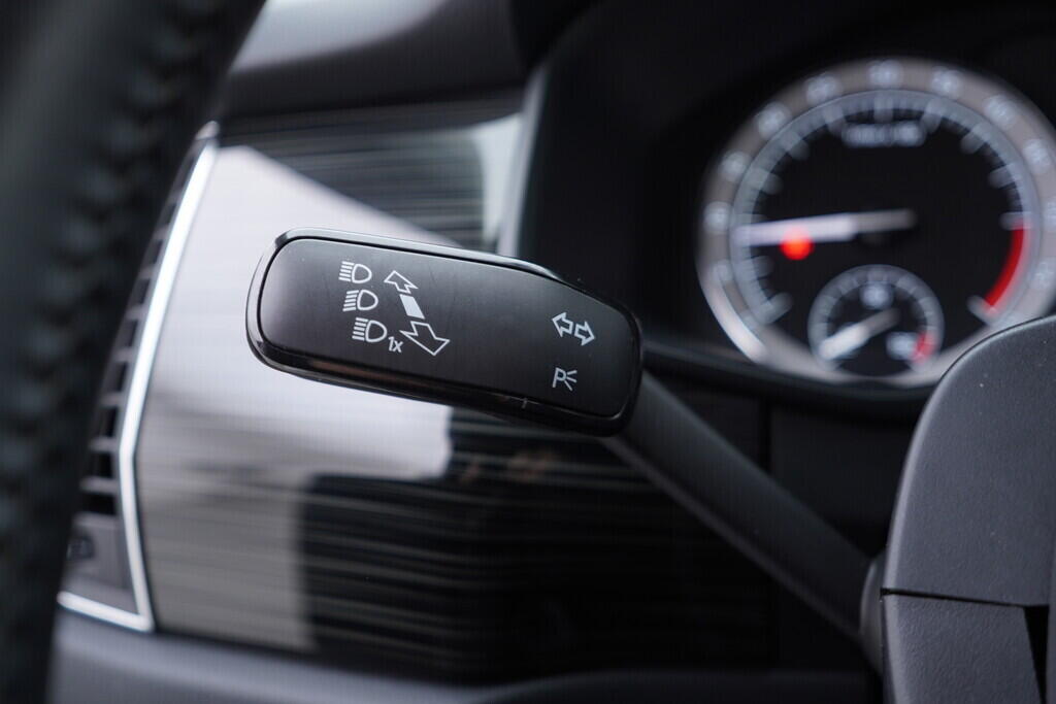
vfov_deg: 36.9
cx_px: 528
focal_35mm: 36
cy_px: 352
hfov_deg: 53.1
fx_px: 1056
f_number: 2.8
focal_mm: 24
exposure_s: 1/40
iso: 200
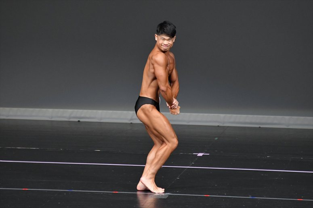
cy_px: 104
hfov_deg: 6.0
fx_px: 2998
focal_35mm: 345
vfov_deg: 4.0
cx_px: 156
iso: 4000
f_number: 5.6
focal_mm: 230
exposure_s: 1/400
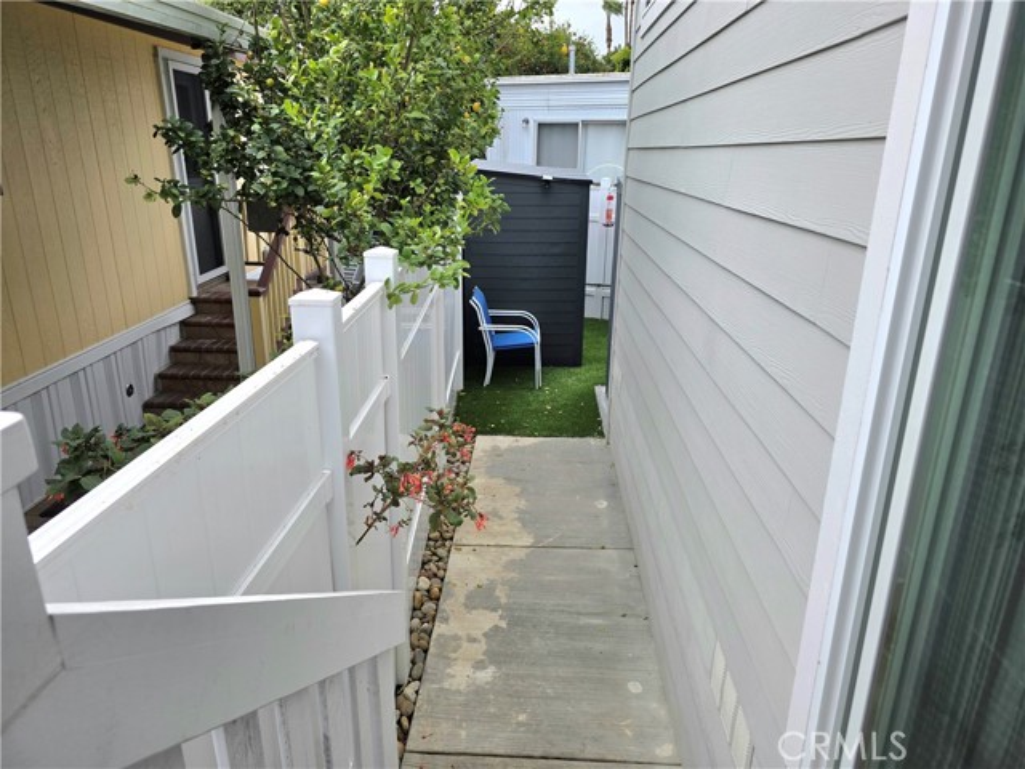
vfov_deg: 58.9
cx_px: 512
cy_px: 384
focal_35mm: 23
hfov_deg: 73.9
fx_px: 681
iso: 80
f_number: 1.7
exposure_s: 1/5000
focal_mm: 6.3
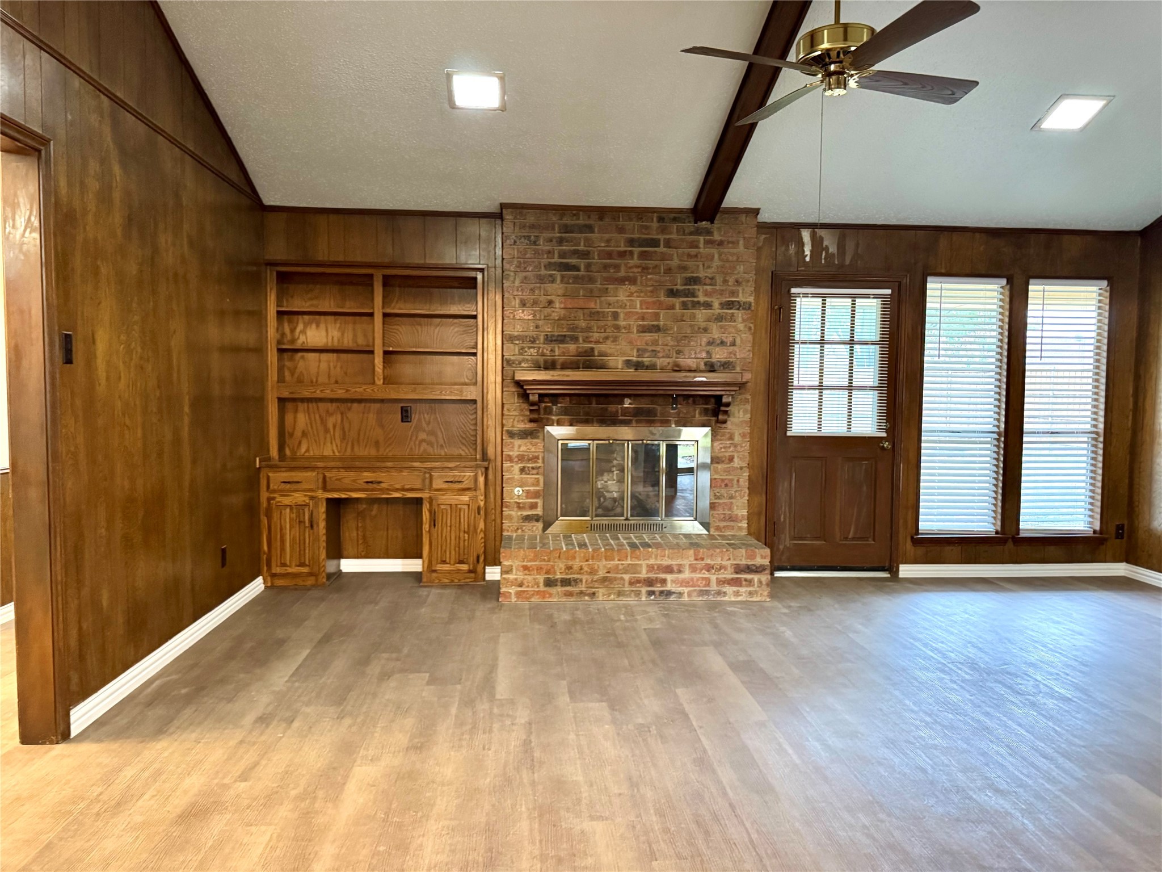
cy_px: 436
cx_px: 581
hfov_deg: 71.6
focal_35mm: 24
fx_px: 806
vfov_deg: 56.8
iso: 800
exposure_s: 1/40
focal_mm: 6.76
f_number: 1.78
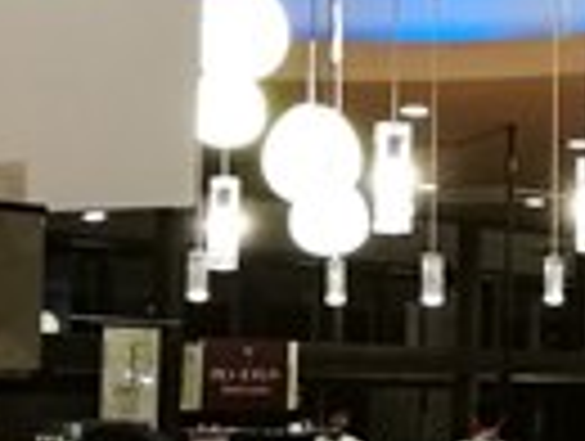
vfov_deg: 10.0
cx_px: 1152
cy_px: 158
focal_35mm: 149
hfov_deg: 11.9
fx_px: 2523
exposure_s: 1/24
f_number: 2.2
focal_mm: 4.5
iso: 320
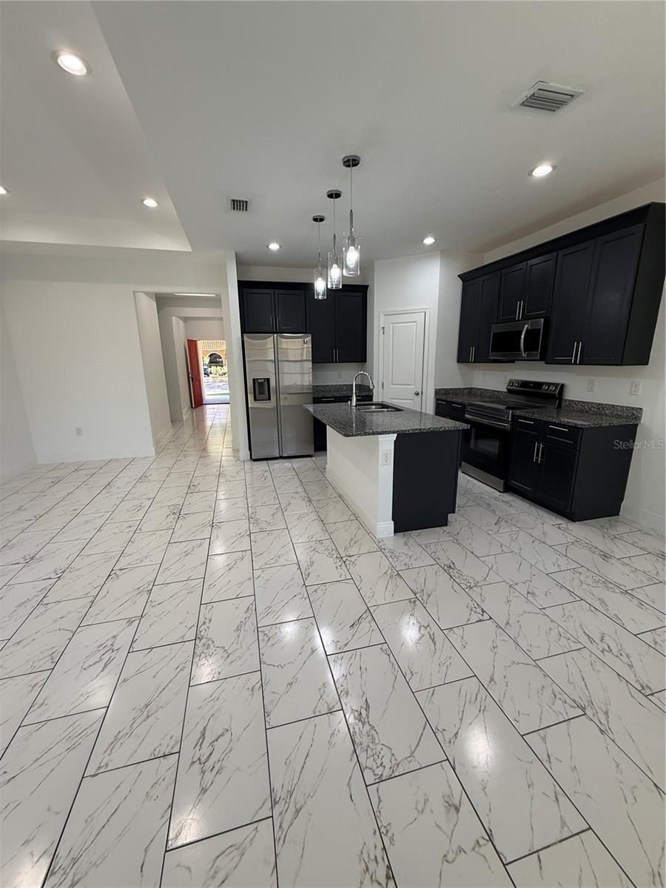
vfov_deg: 102.1
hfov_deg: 85.7
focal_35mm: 14
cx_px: 333
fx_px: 359
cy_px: 444
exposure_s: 1/120
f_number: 2.2
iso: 80
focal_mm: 2.22
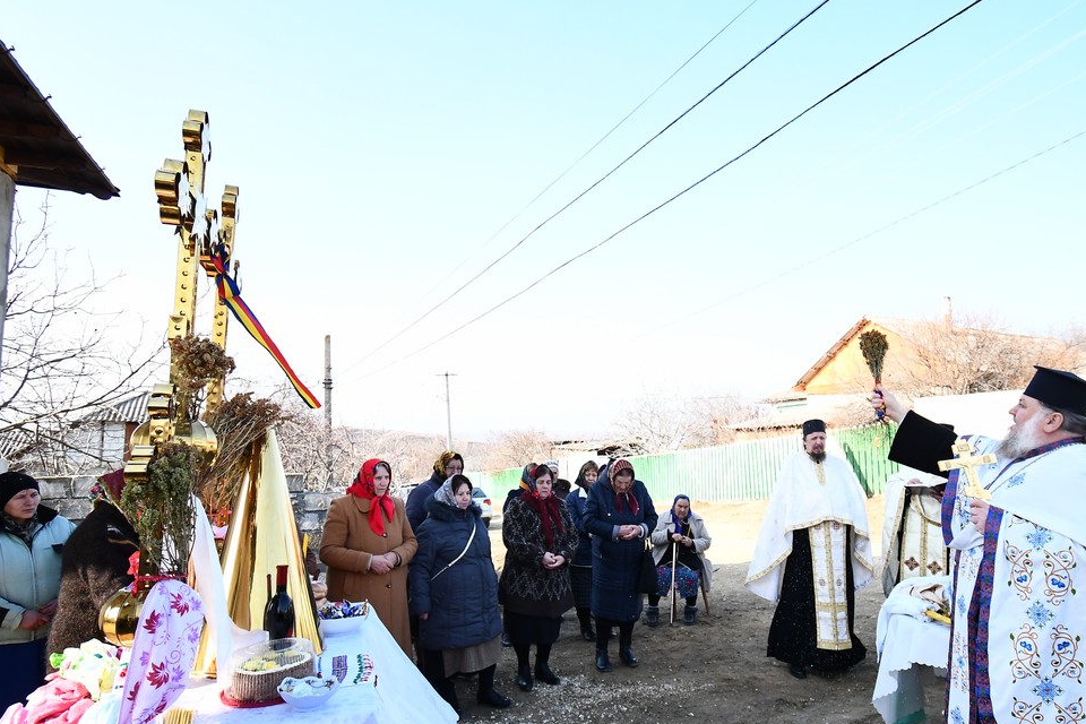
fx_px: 603
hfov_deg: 83.7
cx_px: 601
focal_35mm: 20
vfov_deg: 61.8
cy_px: 397
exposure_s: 1/1600
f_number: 4.5
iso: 1250
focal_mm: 10
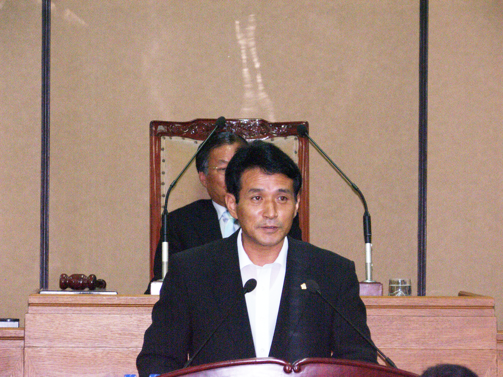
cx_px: 252
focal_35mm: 210
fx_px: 3051
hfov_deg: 9.4
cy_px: 188
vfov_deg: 7.1
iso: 100
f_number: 4
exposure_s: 1/200
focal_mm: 53.9
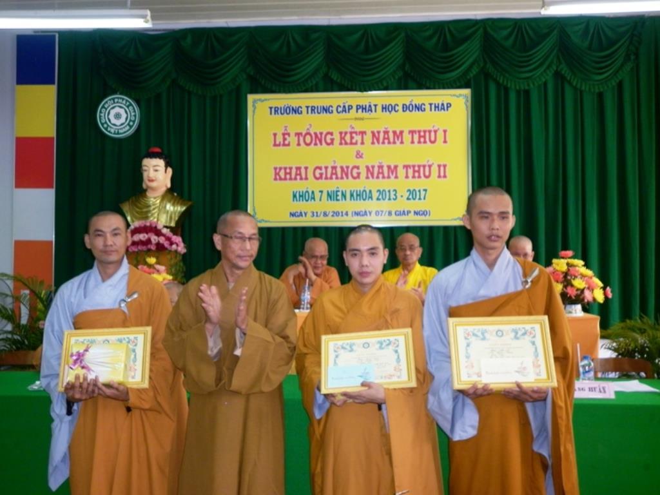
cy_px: 248
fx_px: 686
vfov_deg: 39.7
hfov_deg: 51.4
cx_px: 330
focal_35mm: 36
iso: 160
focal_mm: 6.5
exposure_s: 1/40
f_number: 3.1
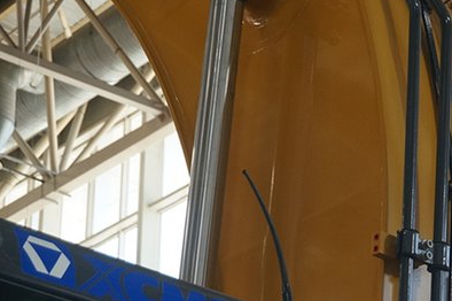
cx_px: 451
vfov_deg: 10.9
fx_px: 1568
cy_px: 197
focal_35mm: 125
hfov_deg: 16.1
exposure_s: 1/80
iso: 640
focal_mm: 41
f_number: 5.6
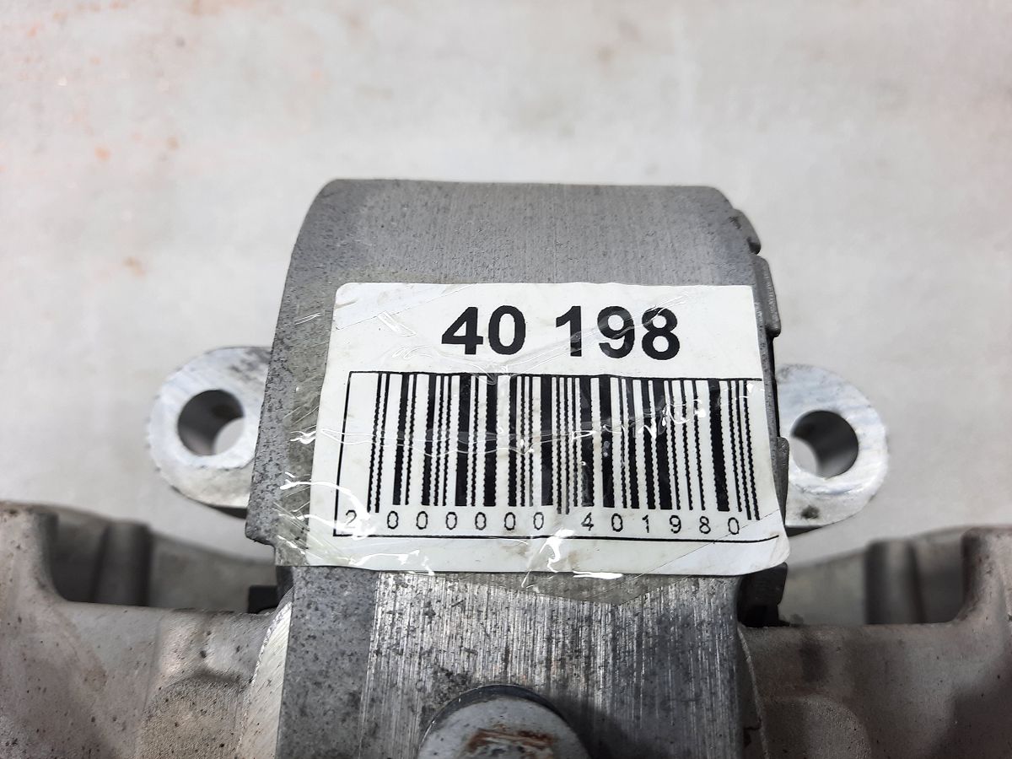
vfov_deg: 54.9
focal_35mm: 25
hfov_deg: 69.4
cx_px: 506
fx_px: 731
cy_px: 380
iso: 32
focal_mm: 4.6
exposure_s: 1/50
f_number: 2
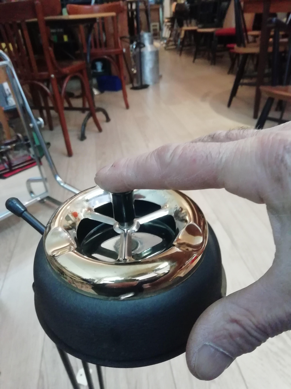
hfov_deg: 53.1
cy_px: 194
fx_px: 291
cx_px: 146
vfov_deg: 67.3
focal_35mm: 26
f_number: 2.2
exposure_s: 1/25
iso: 500
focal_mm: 3.46
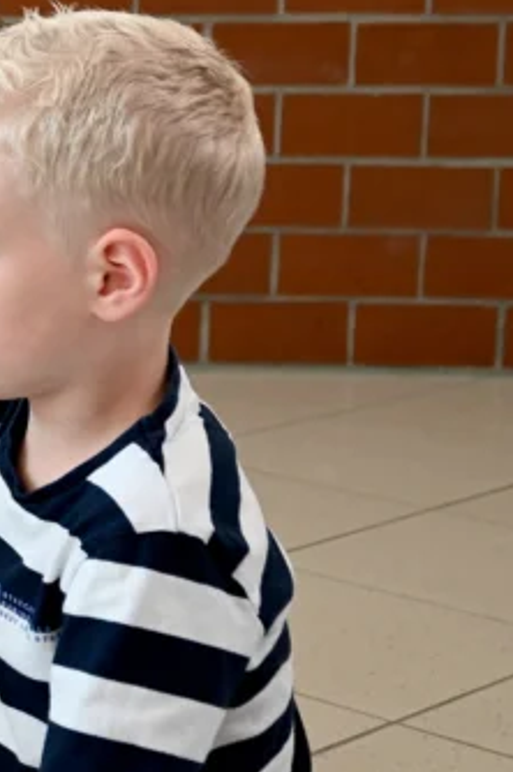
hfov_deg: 11.4
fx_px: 2249
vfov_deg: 19.4
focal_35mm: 105
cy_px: 245
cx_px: -589
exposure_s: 1/125
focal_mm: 34
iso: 560
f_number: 5
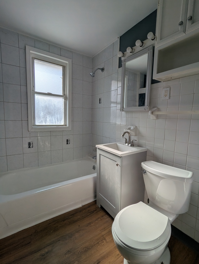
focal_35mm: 16
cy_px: 132
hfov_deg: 78.2
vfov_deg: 94.4
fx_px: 122
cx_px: 100
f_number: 2.2
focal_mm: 2.35
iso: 50
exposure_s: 1/1859
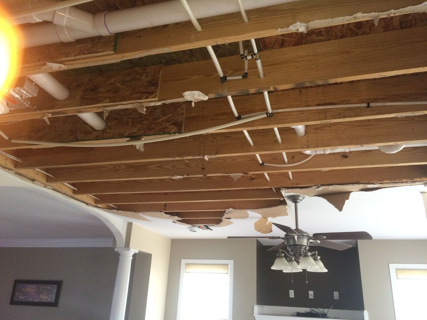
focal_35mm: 29
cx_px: 214
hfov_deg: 61.7
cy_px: 160
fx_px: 358
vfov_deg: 48.2
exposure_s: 1/30
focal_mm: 4.15
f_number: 2.2
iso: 160
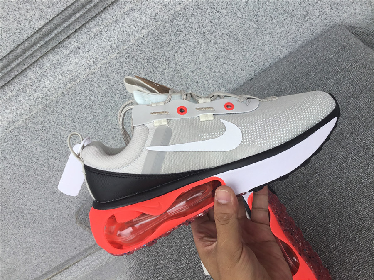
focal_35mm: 31
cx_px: 187
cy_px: 140
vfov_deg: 45.4
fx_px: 335
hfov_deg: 58.4
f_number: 2.4
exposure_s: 1/338
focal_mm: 3.3
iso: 25
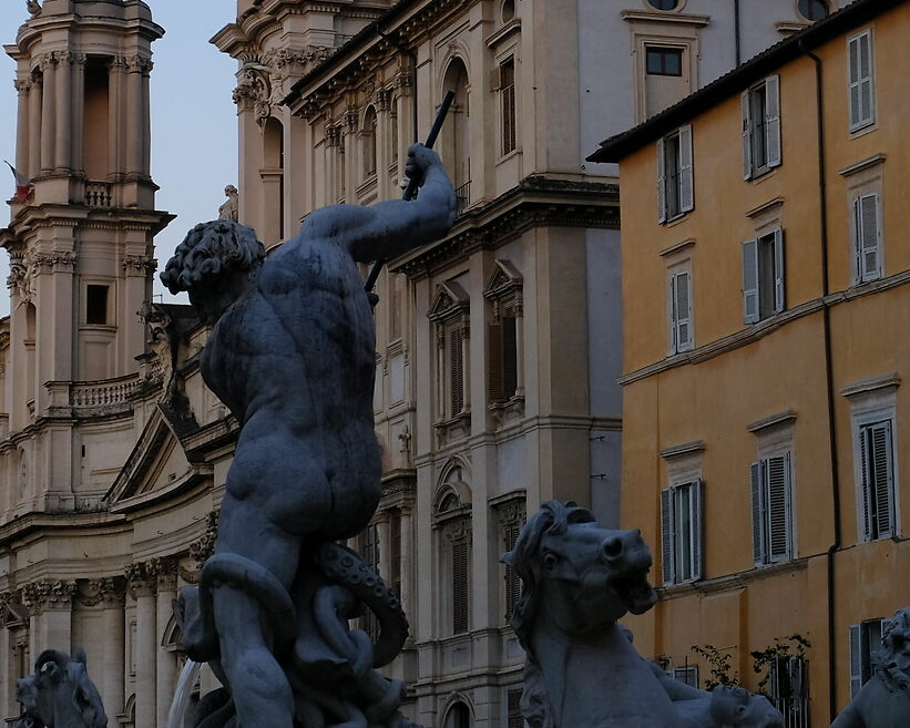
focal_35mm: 118
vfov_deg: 13.1
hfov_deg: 16.3
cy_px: 254
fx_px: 3178
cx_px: 301
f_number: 6.4
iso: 250
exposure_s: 1/15
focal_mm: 28.9
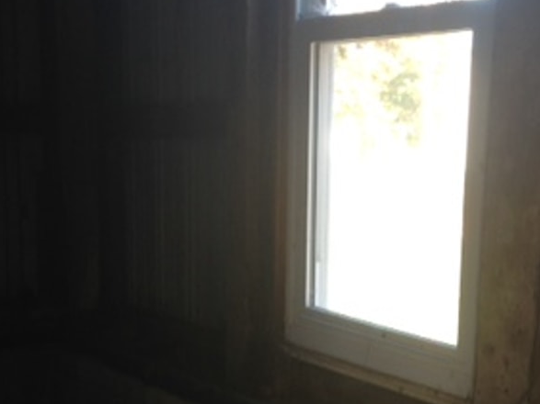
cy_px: 300
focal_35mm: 75
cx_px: 358
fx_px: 1170
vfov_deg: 19.5
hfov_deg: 25.9
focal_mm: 4.12
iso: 50
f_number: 2.4
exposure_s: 1/30
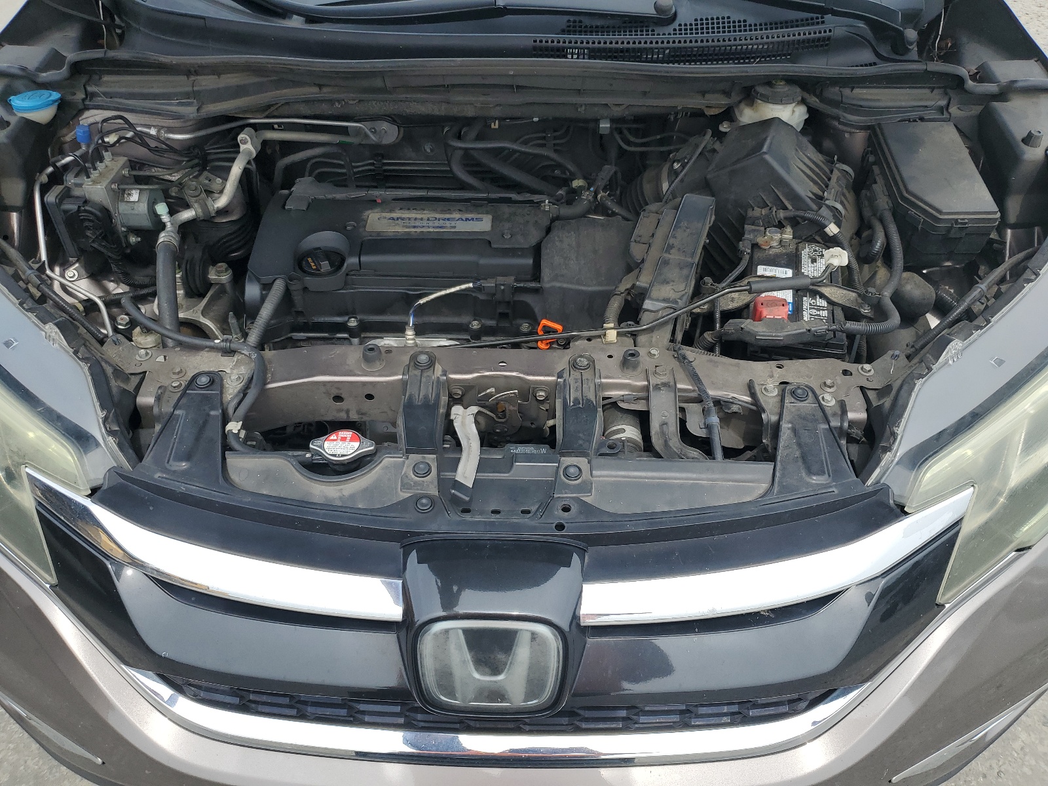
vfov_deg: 53.1
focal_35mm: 26
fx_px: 787
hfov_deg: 67.3
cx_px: 524
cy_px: 393
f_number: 1.5
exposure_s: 1/1667
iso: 50
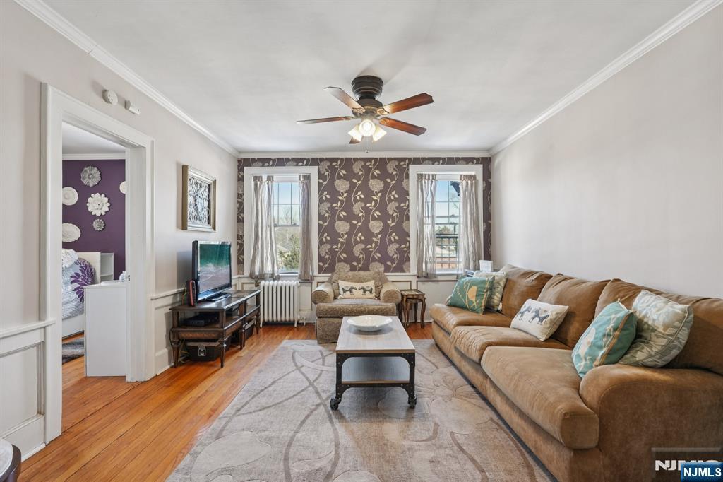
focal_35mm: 16
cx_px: 362
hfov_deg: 96.8
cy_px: 241
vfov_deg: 73.7
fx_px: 321
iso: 400
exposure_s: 1/13
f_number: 9
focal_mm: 16
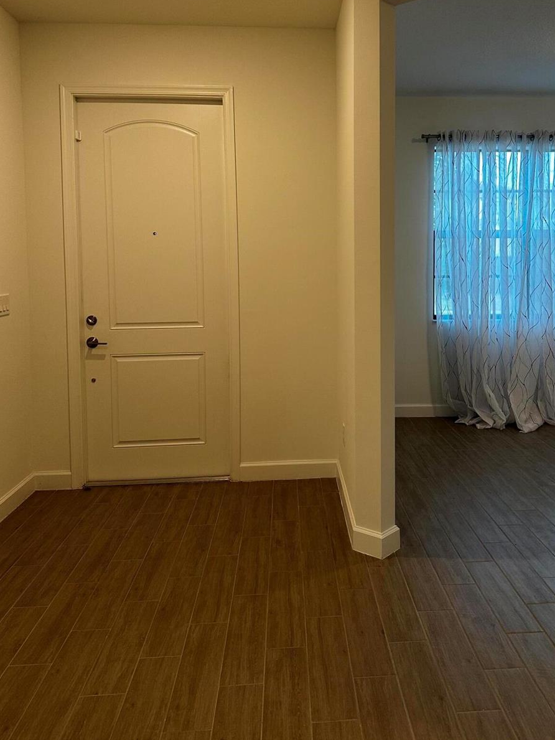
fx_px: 663
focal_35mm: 31
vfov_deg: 57.9
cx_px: 337
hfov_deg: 45.2
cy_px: 299
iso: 200
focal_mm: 6.86
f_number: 1.78
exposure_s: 1/120
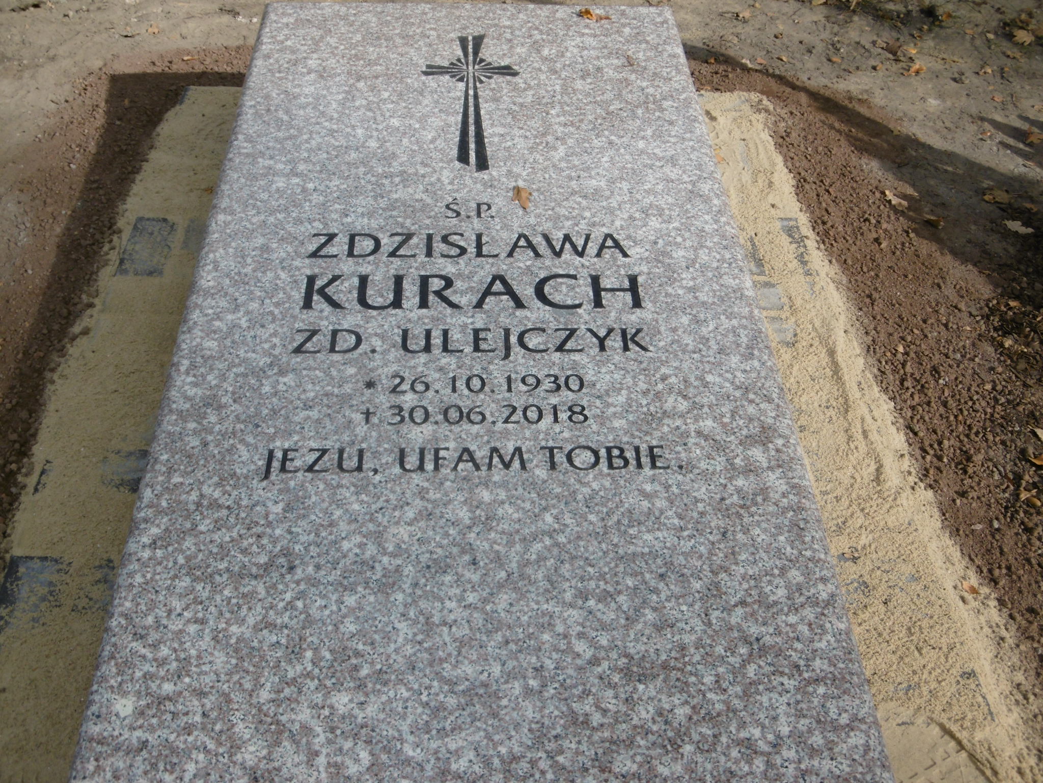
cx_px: 522
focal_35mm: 38
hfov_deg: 49.0
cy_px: 392
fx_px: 1145
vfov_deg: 37.7
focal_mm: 6.8
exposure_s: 1/640
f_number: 3.7
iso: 100
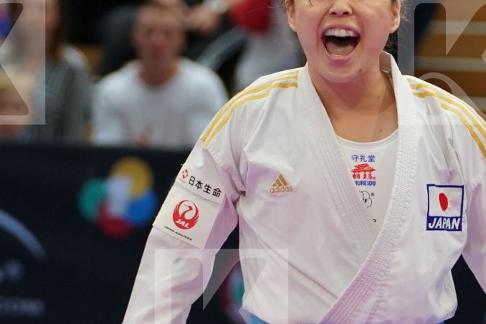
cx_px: 221
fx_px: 5913
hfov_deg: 4.7
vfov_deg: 3.1
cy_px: 59
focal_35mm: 438
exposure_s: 1/1000
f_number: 2.8
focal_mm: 110
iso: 2000
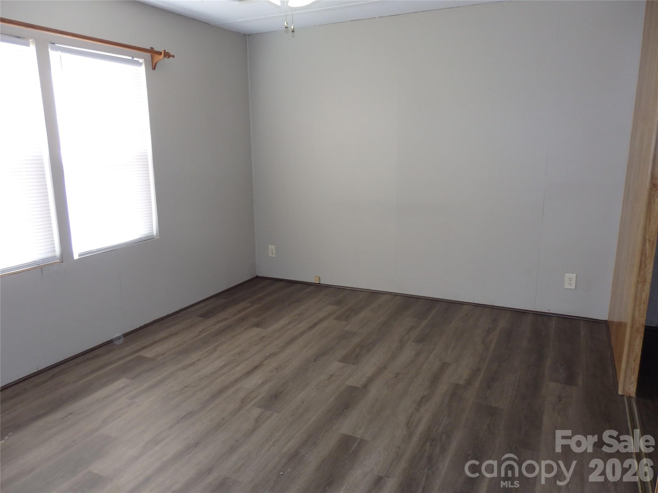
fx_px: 475
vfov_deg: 54.9
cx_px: 329
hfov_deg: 69.4
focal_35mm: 25
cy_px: 246
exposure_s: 1/30
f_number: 3
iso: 125
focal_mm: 4.5
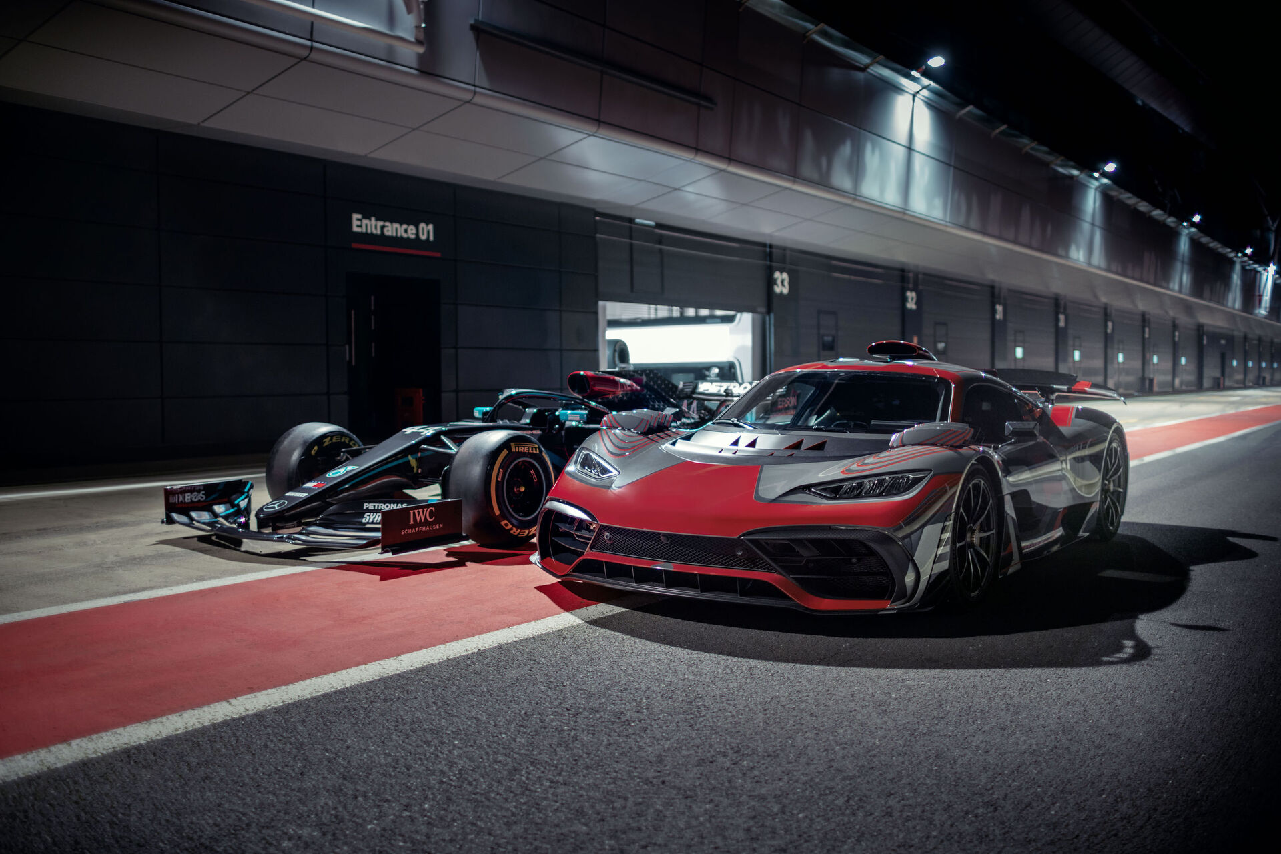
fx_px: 1246
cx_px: 640
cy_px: 427
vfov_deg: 37.9
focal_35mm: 35
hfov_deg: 54.4
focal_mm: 35
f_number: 1.4
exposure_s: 1/15
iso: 400
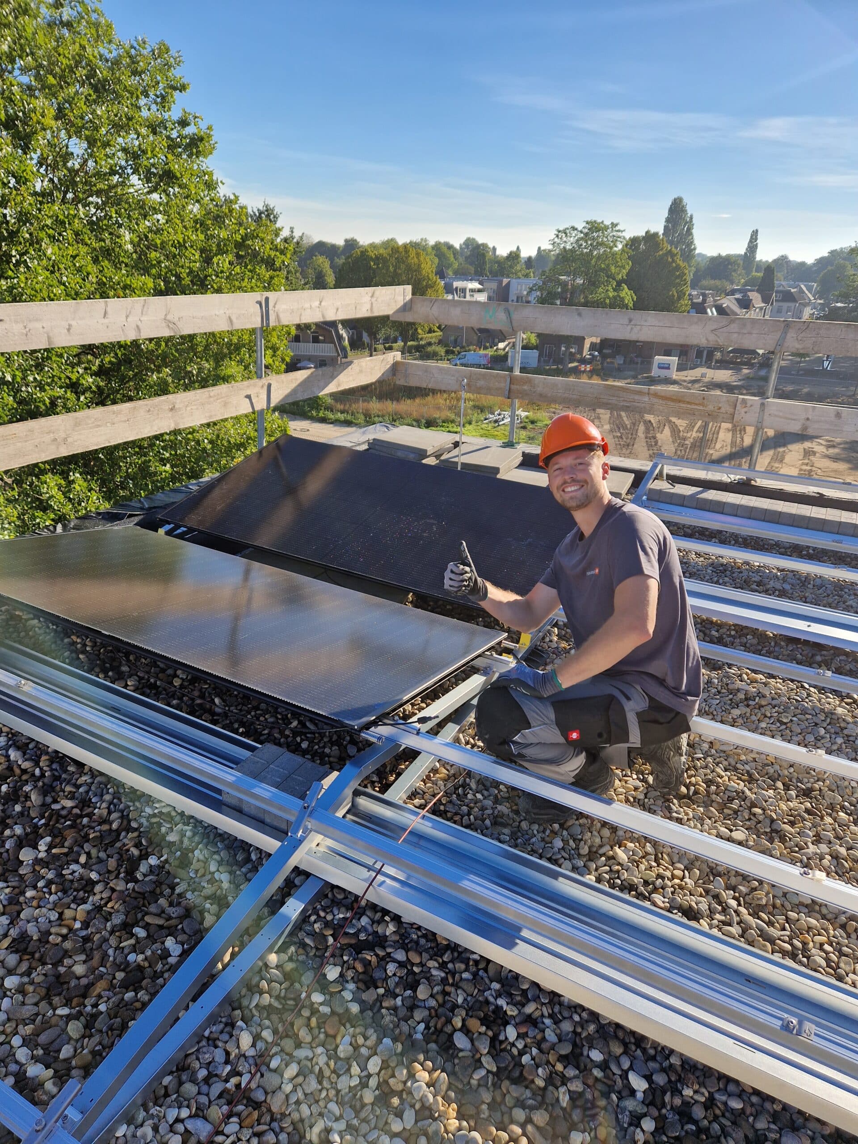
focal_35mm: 23
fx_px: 760
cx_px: 429
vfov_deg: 73.9
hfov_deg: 58.9
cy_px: 572
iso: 50
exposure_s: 1/1064
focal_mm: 5.4
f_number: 1.8
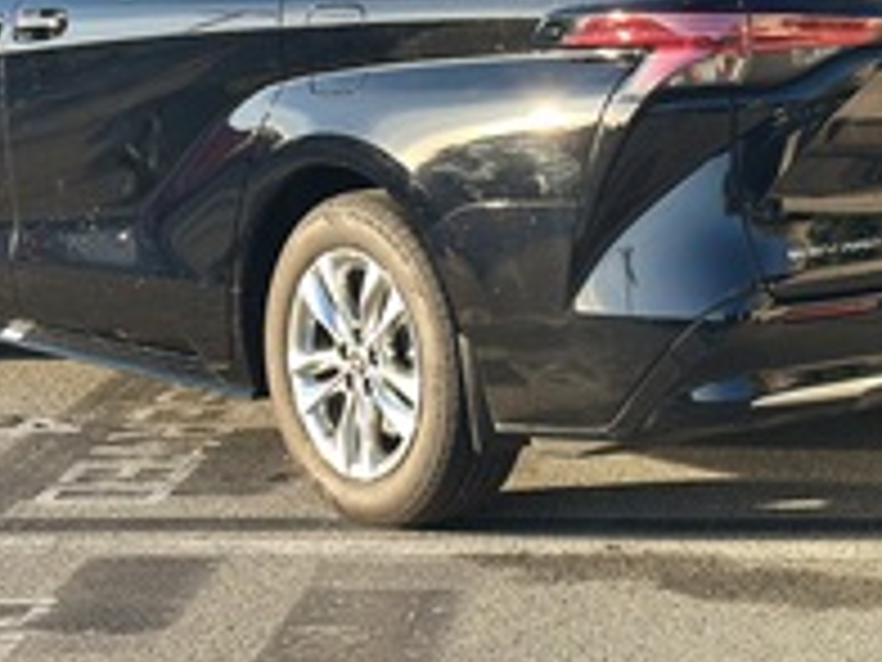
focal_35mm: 103
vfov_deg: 14.2
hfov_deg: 19.1
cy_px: 25
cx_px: 342
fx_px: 2624
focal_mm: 6.86
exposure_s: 1/816
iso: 80
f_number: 1.78
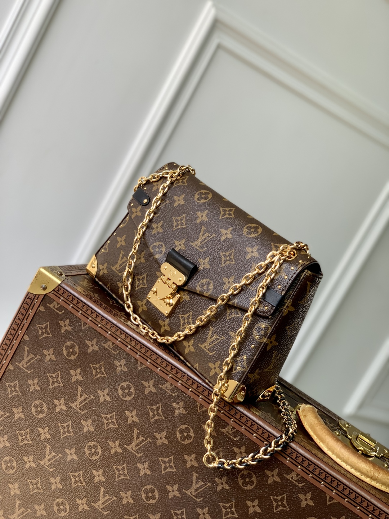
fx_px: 779
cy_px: 260
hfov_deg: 28.0
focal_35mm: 52
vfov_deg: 36.8
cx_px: 194
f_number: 2.4
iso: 16
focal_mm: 6
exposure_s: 1/122
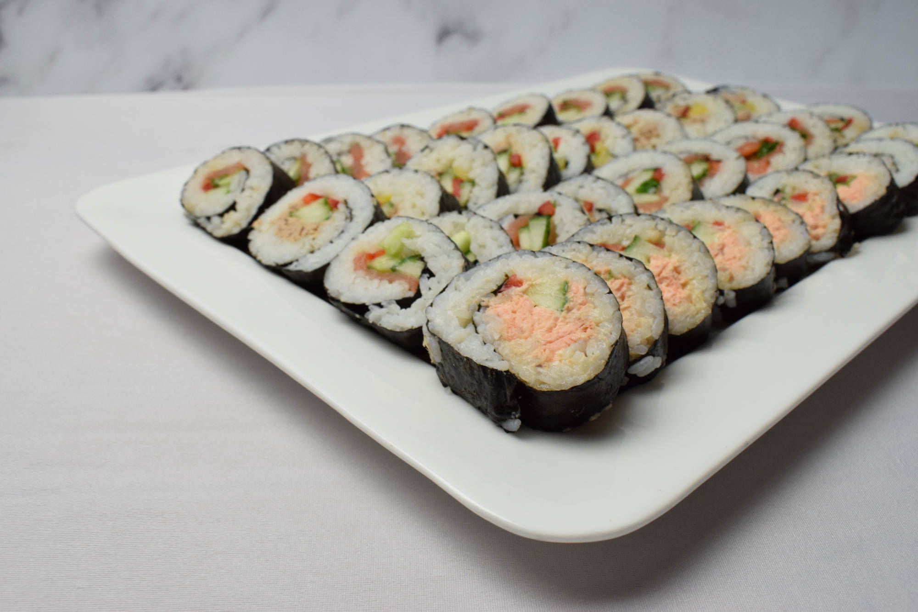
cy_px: 306
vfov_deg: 40.0
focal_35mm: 33
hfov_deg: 57.2
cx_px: 459
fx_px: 841
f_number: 13
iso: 1250
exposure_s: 1/80
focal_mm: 22
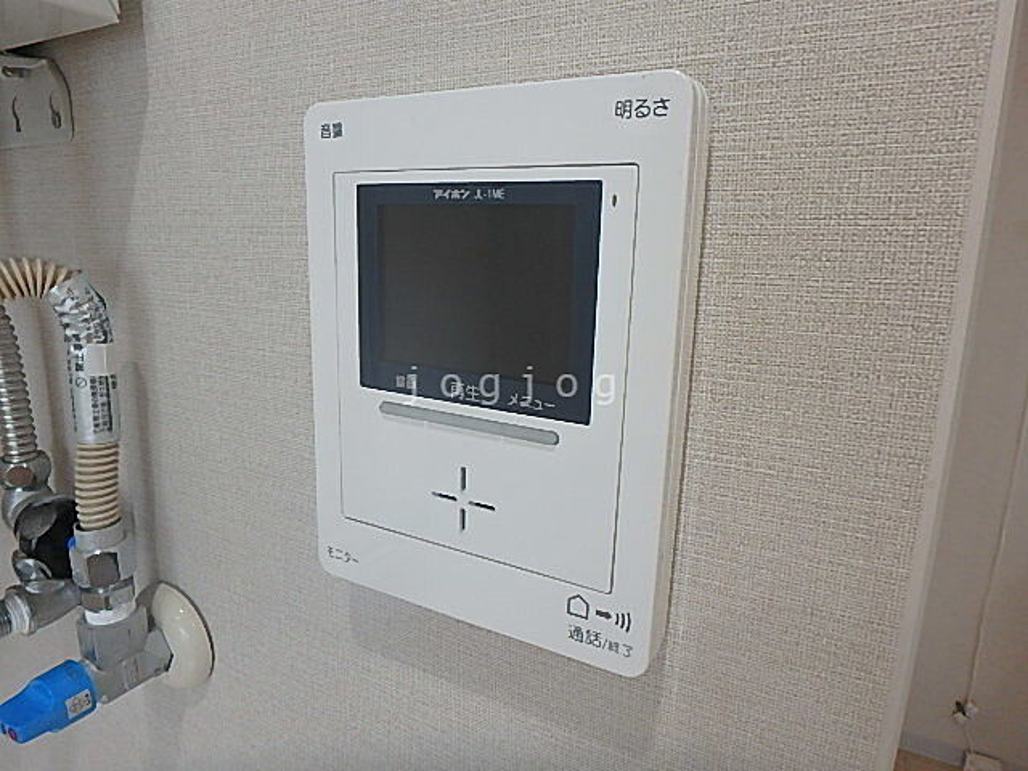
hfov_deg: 79.0
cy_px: 386
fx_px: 624
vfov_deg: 63.4
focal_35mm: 21
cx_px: 514
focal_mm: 3.7
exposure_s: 1/50
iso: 200
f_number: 3.5
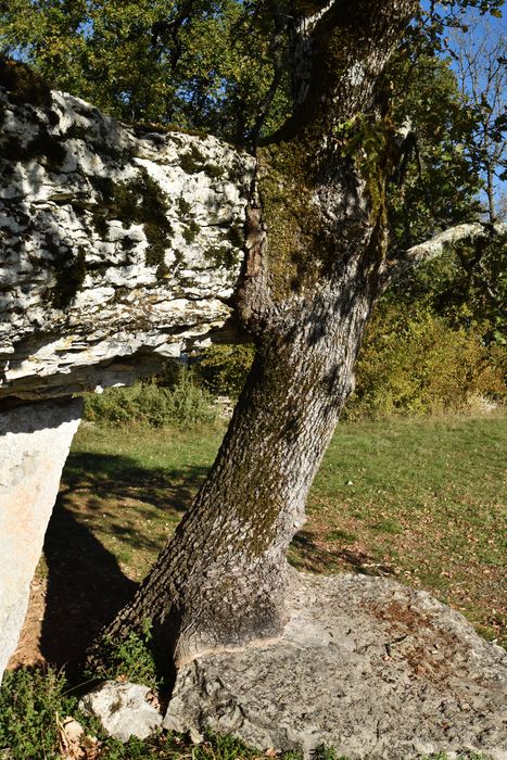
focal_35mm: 32
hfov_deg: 41.7
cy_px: 380
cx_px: 254
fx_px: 665
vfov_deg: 59.5
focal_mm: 21
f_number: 9
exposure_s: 1/320
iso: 200
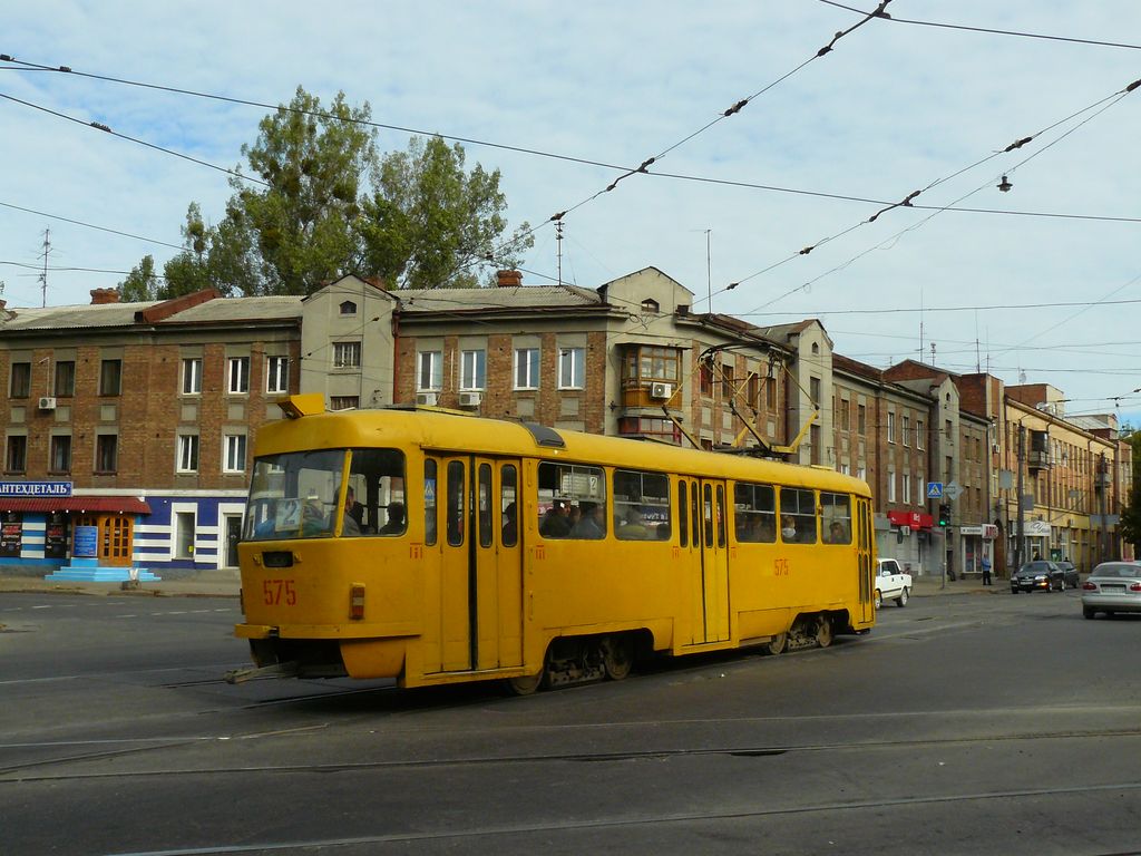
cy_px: 428
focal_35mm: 36
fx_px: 1187
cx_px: 570
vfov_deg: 39.7
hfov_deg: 51.4
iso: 200
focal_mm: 6
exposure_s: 1/400
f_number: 7.1
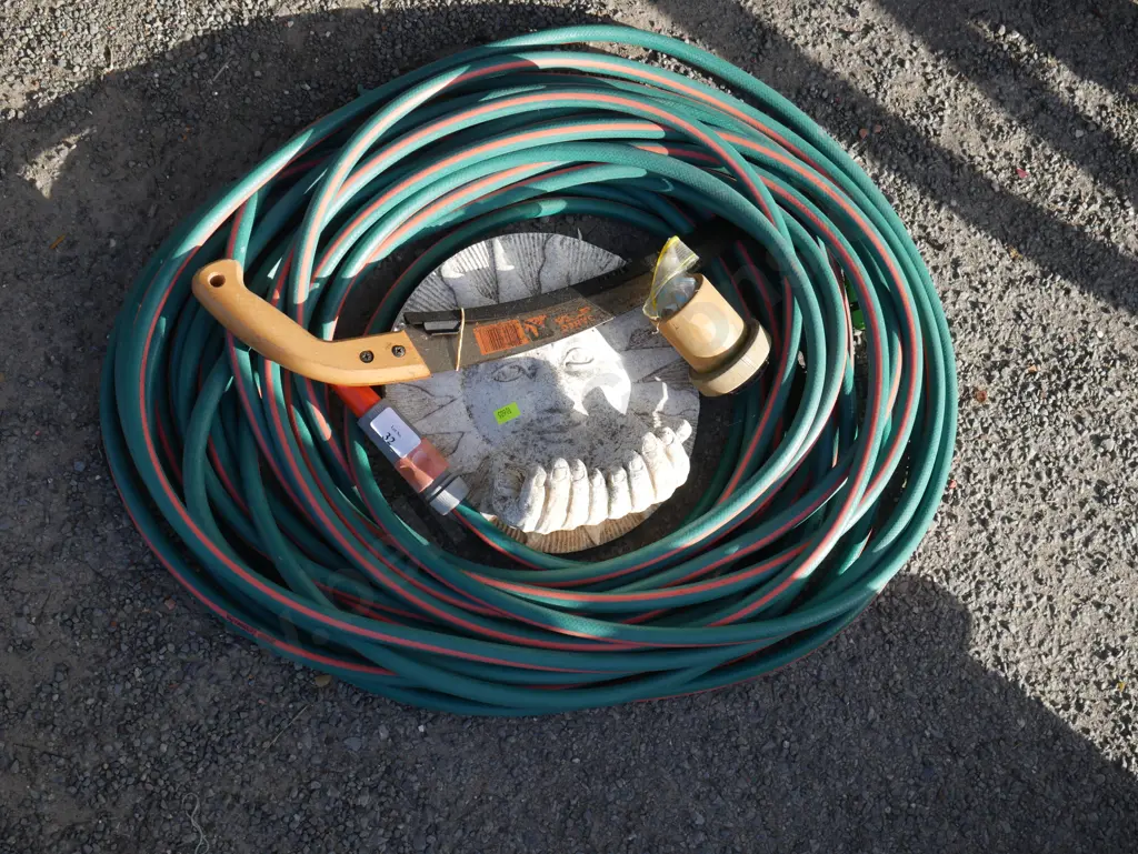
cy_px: 427
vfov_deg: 34.4
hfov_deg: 44.8
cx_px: 569
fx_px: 1381
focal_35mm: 42
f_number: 7.1
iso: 200
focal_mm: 21
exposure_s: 1/200
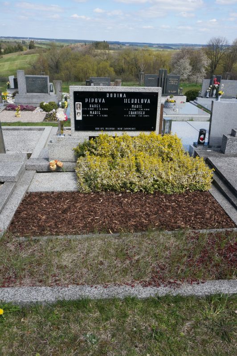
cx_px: 118
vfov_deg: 62.0
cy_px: 178
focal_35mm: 30
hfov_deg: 43.5
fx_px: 297
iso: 400
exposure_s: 1/500
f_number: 9
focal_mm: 20
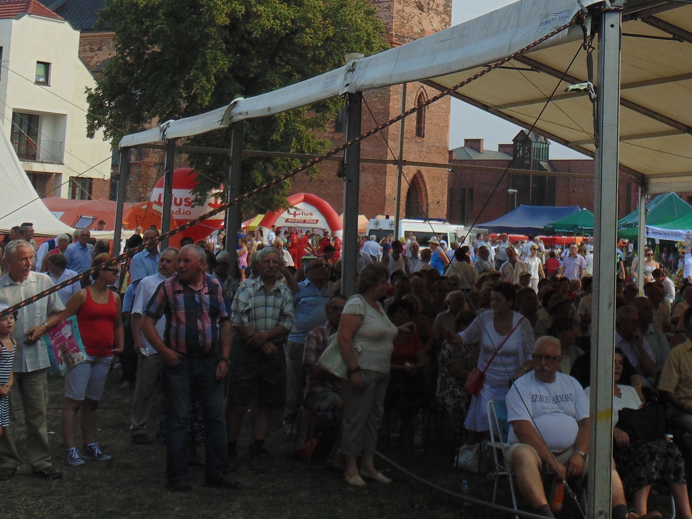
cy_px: 55
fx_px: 1559
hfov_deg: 24.7
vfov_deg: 18.6
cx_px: 540
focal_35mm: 78
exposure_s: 1/400
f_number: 3.6
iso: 80
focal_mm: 7.4
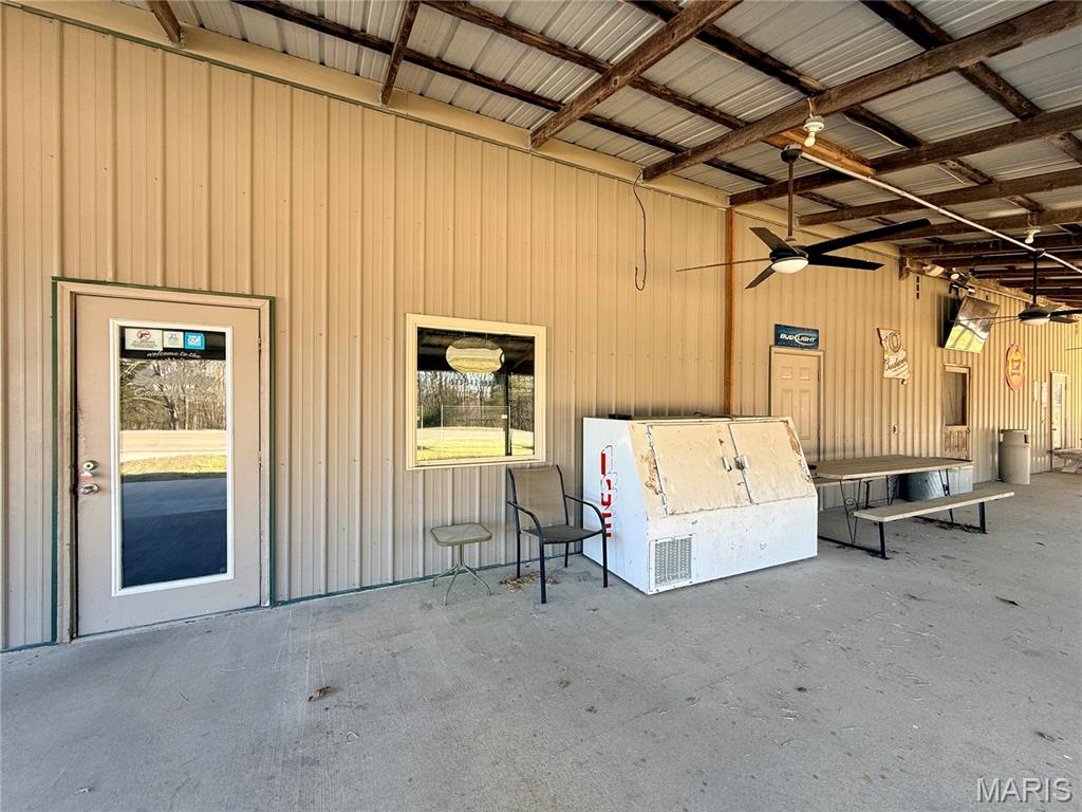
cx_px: 541
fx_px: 438
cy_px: 406
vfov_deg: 85.7
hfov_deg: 102.1
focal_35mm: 14
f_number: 2.2
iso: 50
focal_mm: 2.22
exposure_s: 1/99
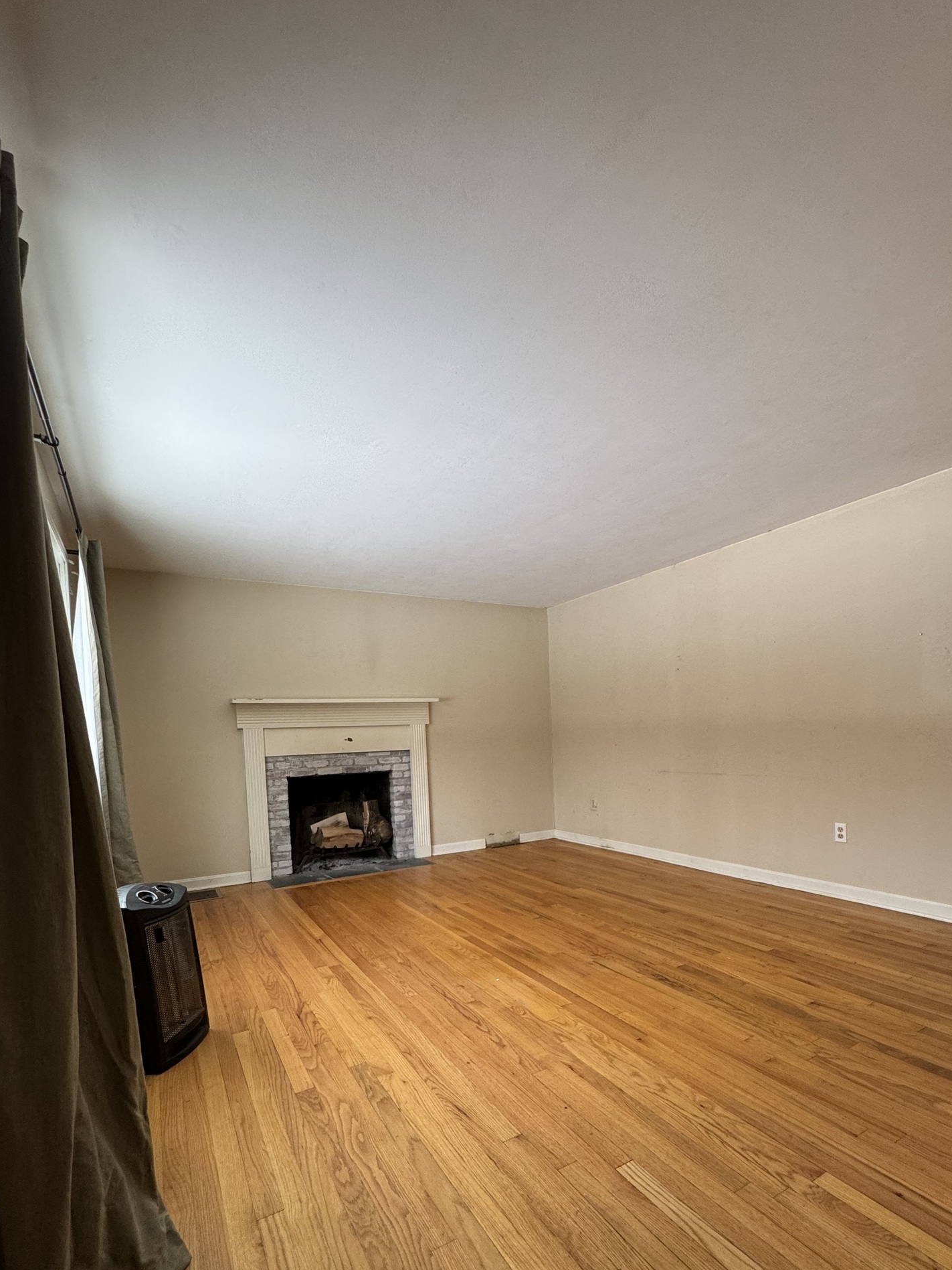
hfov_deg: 74.6
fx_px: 623
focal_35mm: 17
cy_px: 763
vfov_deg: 89.8
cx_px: 520
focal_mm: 2.22
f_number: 2.2
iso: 160
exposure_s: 1/120
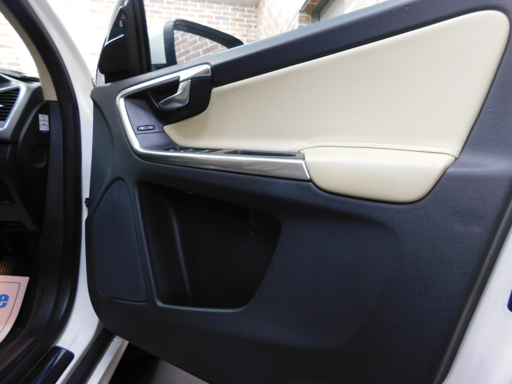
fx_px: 340
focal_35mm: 23
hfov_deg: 73.9
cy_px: 192
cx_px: 256
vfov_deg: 58.9
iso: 400
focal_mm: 4
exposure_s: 1/15
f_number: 3
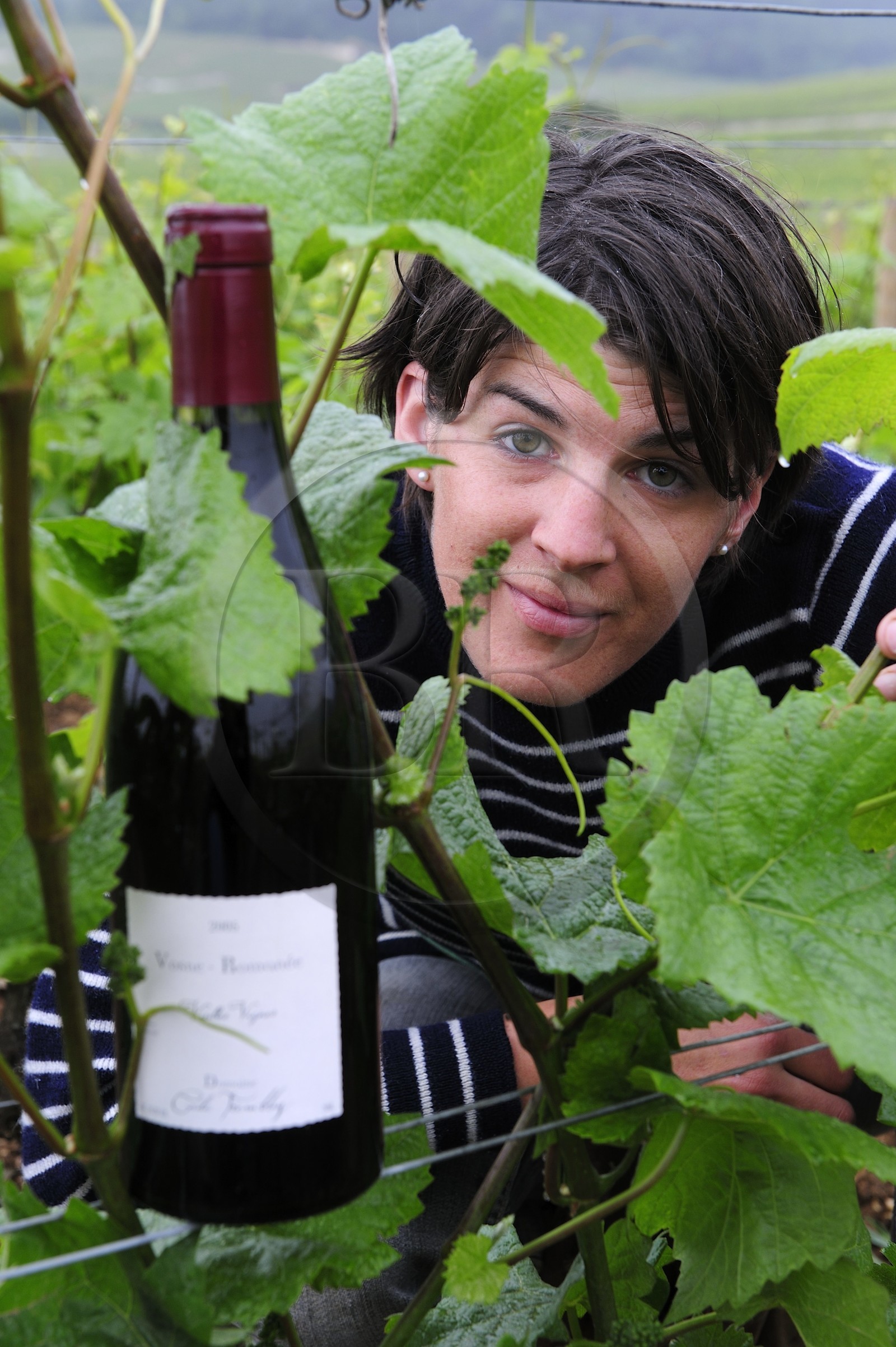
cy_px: 674
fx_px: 2617
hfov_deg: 19.4
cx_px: 448
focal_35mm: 70
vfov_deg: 28.9
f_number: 11
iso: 400
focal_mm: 70
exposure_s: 1/40
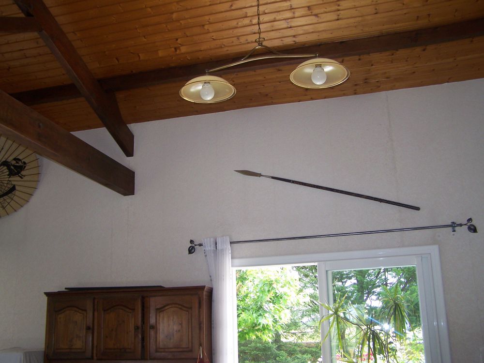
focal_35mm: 38
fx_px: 531
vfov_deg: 37.7
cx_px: 242
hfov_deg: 49.0
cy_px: 182
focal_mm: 6.3
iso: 80
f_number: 2.8
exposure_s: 1/60
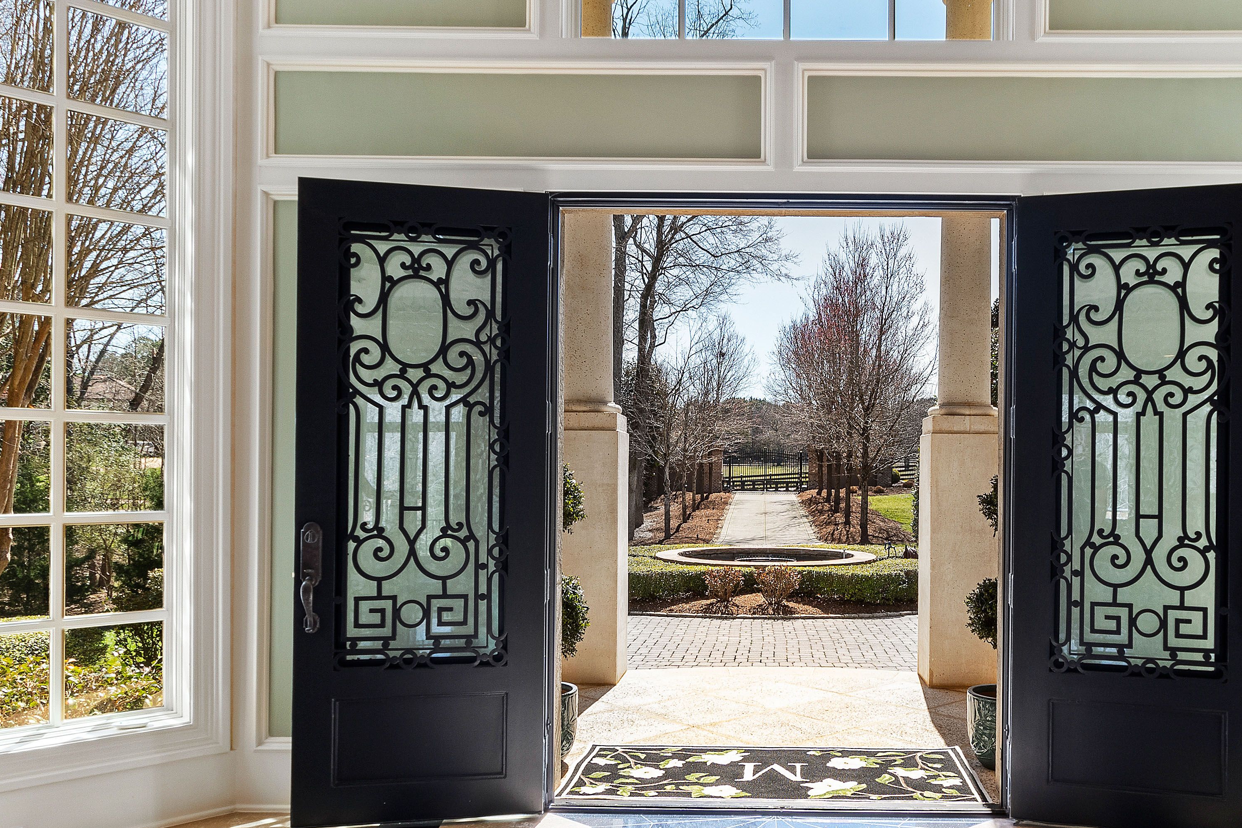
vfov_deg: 46.2
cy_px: 493
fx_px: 966
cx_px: 776
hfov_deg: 64.5
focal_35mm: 28
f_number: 8
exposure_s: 1/15
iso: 100
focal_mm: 10
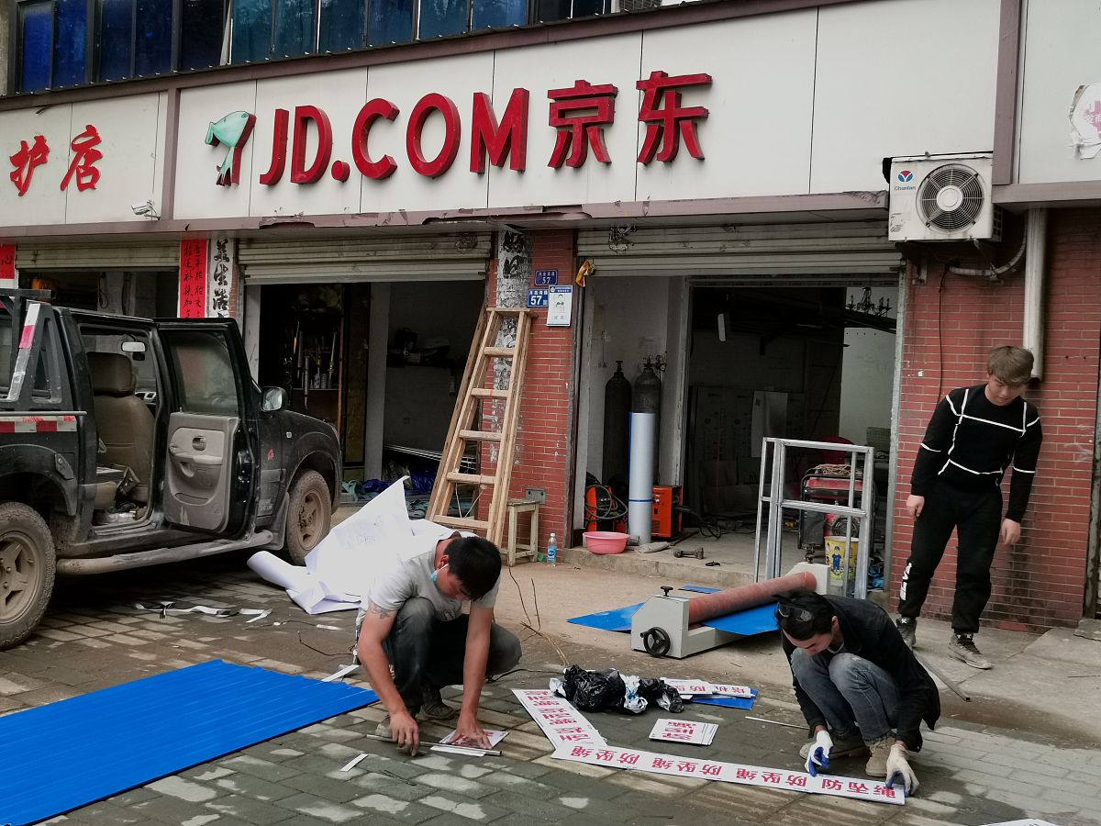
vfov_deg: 36.0
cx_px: 550
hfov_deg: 46.8
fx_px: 1272
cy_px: 413
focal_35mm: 40
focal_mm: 5.58
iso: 200
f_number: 1.8
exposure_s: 1/100
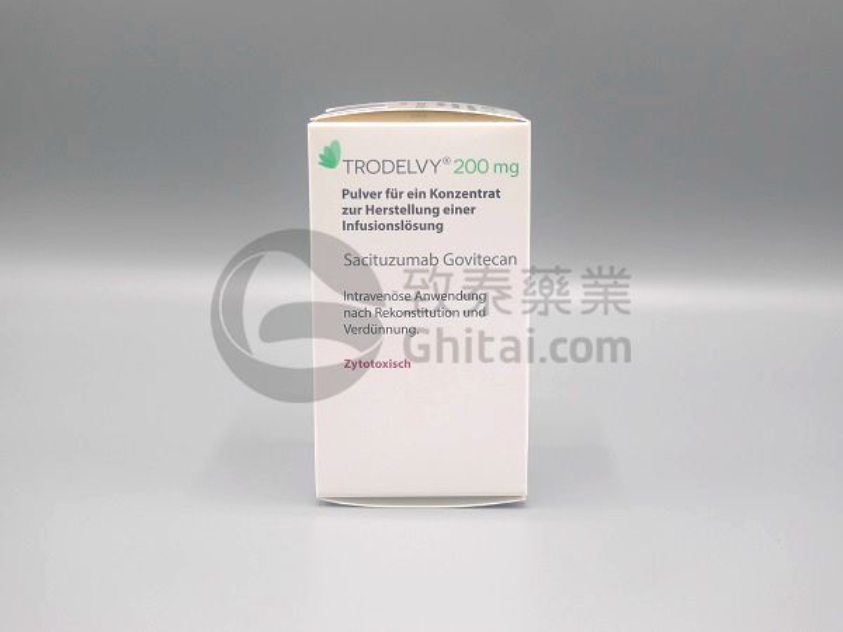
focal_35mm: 60
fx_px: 1461
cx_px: 422
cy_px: 316
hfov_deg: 32.2
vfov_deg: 24.4
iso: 80
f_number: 2.8
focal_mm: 12.8
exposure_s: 1/125
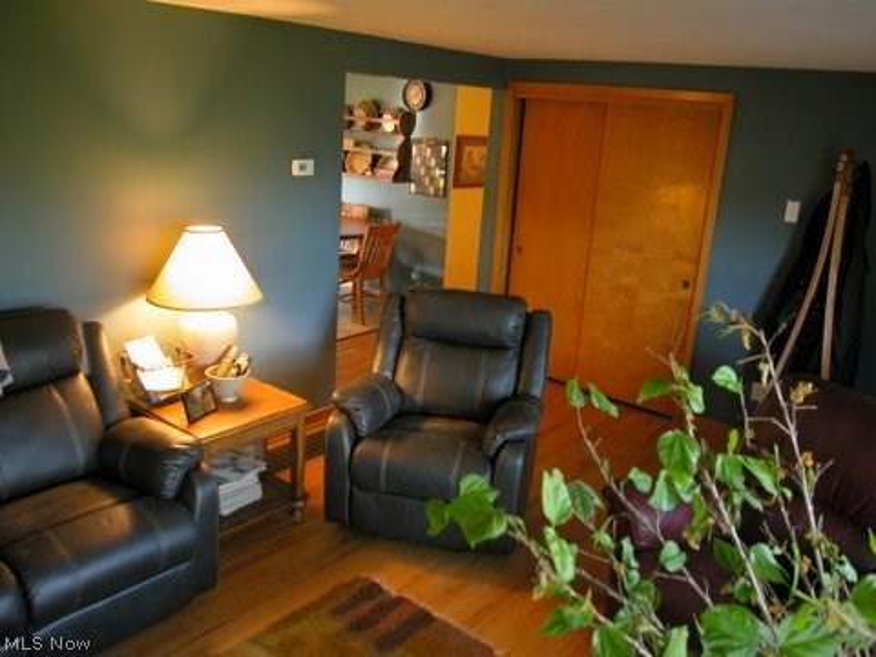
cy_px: 328
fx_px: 709
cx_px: 438
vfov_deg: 49.7
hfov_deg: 63.4
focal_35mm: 28
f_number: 2.8
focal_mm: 7.1
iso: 100
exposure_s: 1/6.3
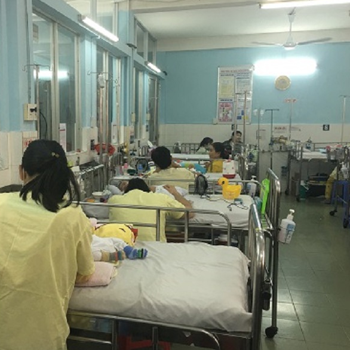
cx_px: 125
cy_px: 175
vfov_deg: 47.2
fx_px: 400
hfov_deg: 46.7
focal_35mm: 35
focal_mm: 4.15
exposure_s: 1/17
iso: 32
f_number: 2.2
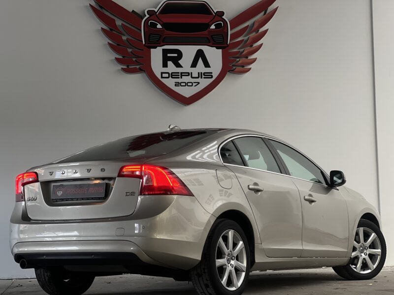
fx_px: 876
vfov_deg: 19.1
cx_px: 197
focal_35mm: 77
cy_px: 148
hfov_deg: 25.3
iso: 160
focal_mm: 9
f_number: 2.8
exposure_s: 1/36
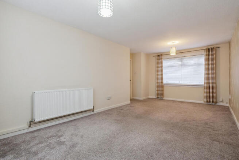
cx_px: 120
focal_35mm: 16
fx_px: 110
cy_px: 80
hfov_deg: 95.0
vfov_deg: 72.1
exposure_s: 1/50
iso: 1000
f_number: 5.6
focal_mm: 11
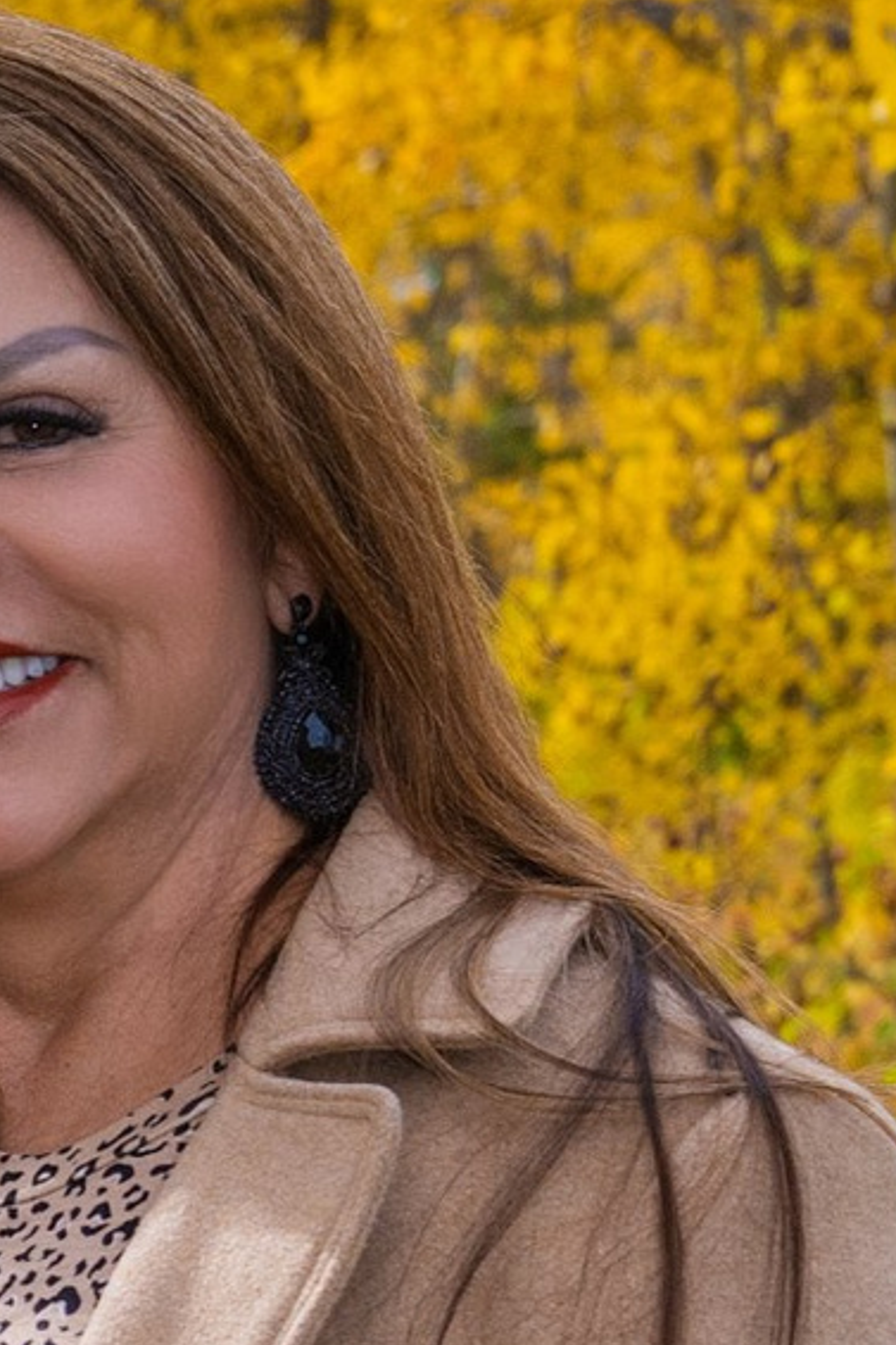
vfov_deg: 7.0
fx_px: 10848
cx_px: -1243
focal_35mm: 290
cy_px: 1797
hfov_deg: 4.6
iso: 320
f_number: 5.6
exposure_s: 1/640
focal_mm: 42.8
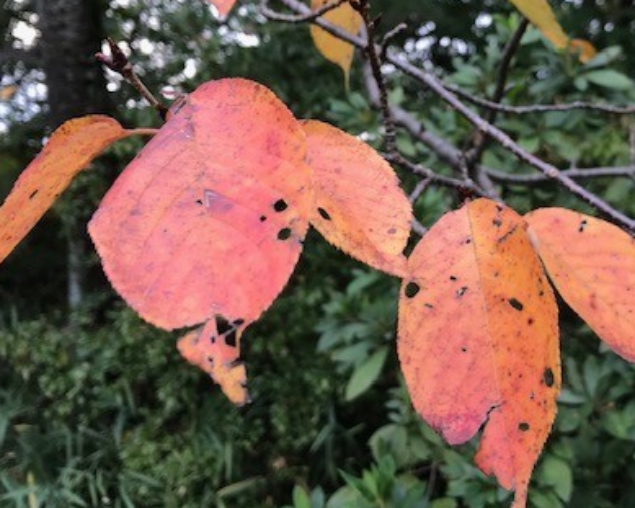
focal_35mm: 45
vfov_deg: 33.2
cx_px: 441
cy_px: 180
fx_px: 845
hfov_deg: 40.5
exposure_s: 1/120
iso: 32
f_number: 1.8
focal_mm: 3.99
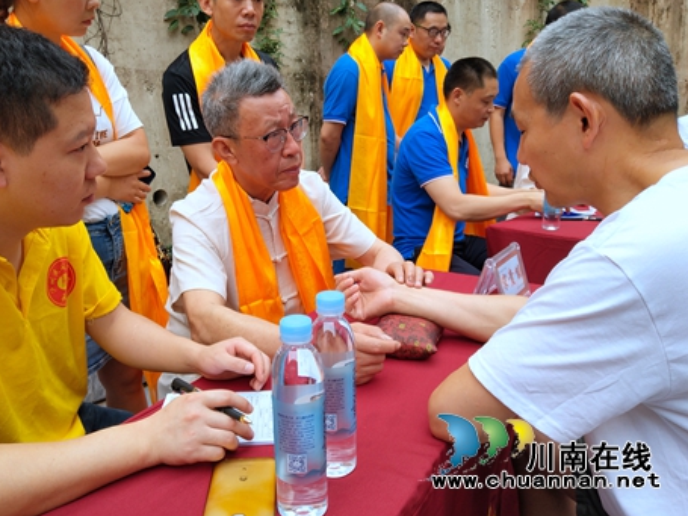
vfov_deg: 42.9
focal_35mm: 33
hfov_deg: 55.3
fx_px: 656
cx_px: 321
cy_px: 235
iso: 98
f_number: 1.8
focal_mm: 3.95
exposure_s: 1/221
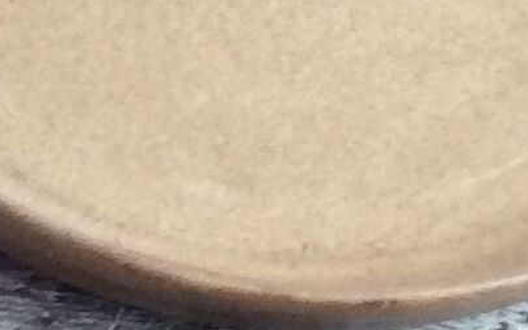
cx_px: -431
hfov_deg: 9.2
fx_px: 3137
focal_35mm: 218
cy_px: 804
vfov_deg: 5.8
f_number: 2.4
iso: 100
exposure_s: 1/25
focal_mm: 3.3
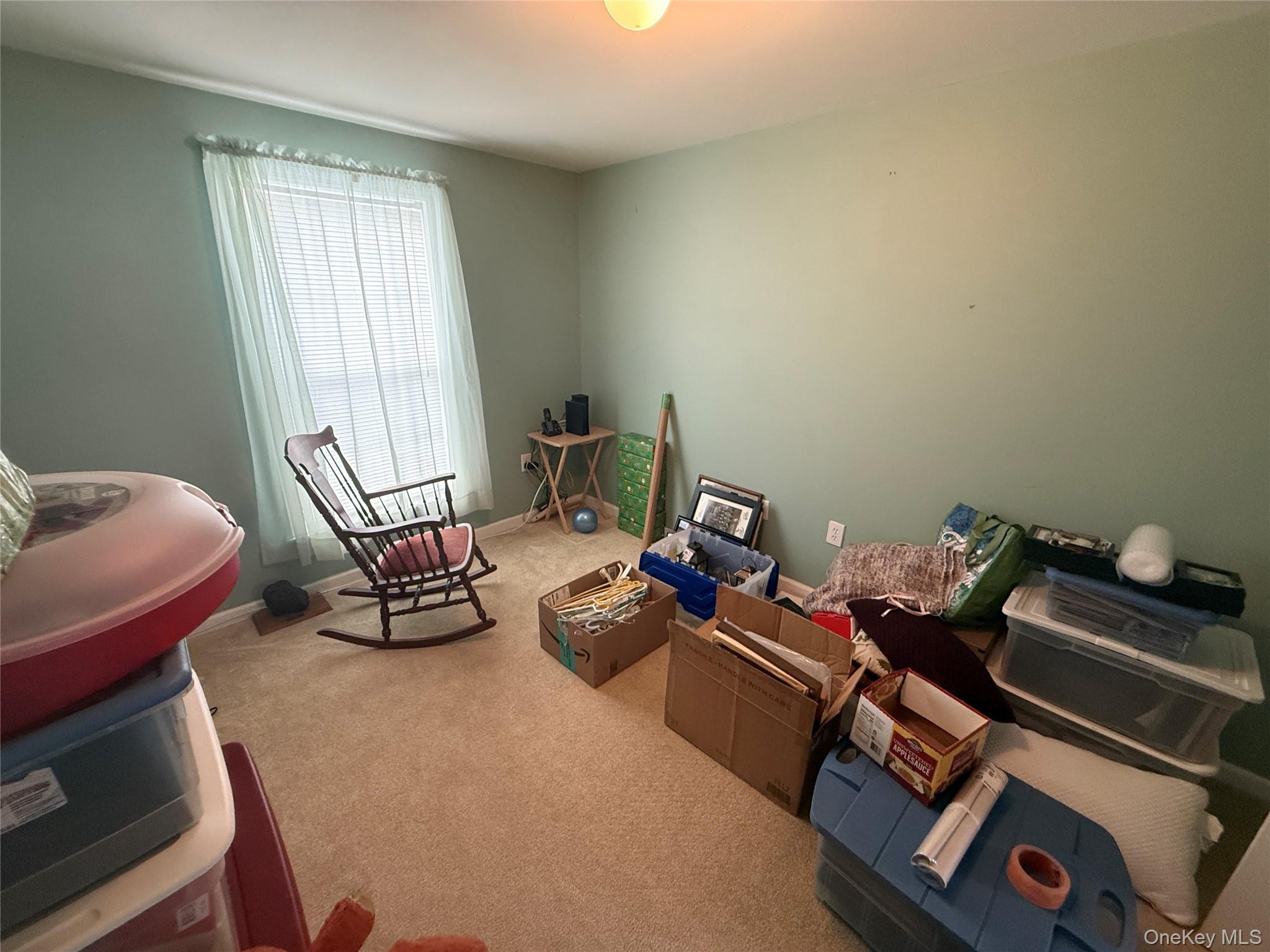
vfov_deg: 85.7
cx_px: 635
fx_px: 514
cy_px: 476
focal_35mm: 14
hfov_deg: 102.1
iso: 400
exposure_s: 1/60
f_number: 2.2
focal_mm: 2.22
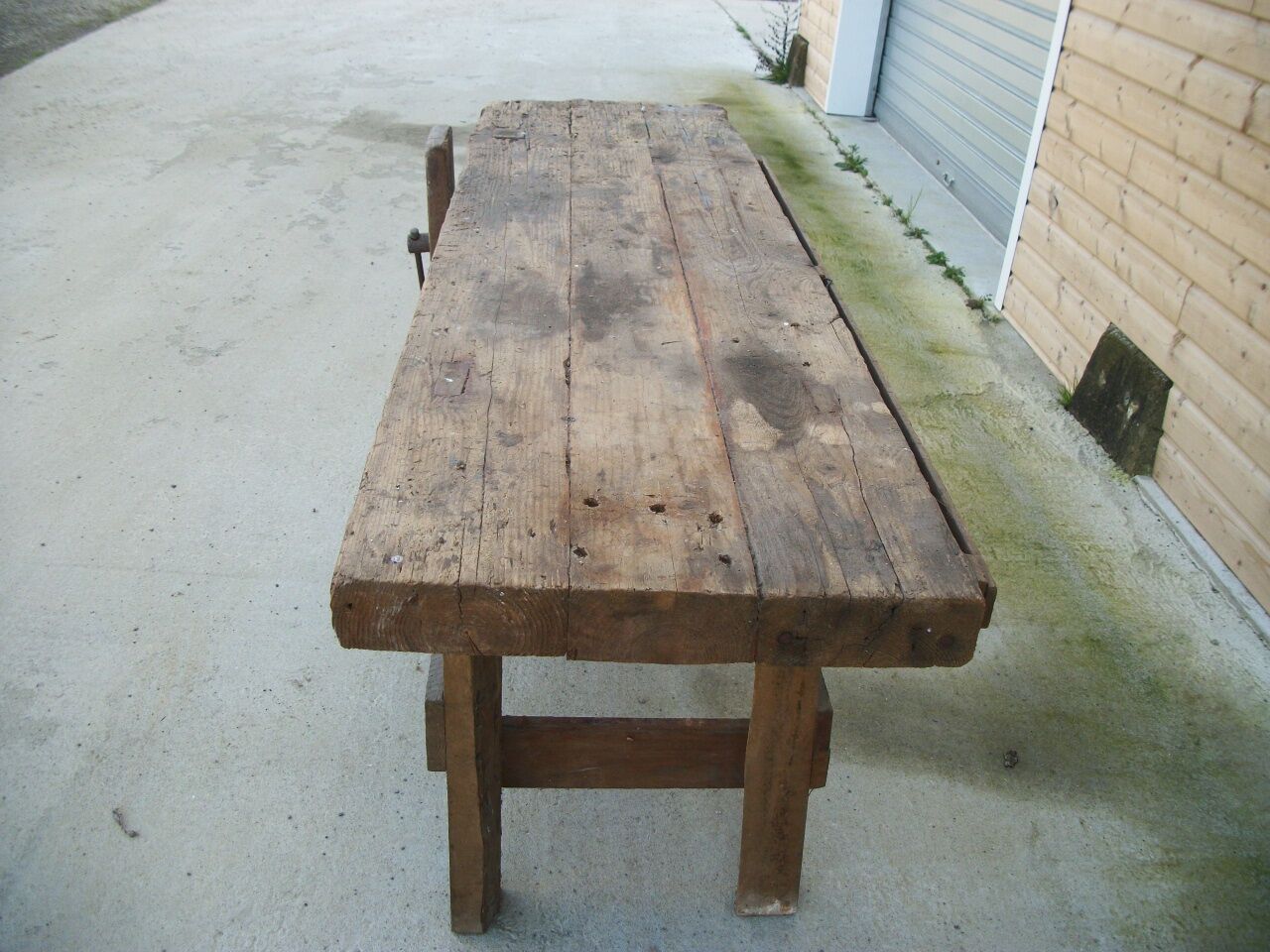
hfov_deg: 56.8
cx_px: 635
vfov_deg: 44.2
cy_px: 476
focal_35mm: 32
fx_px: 1174
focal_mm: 5.7
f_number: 2.9
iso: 80
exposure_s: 1/160
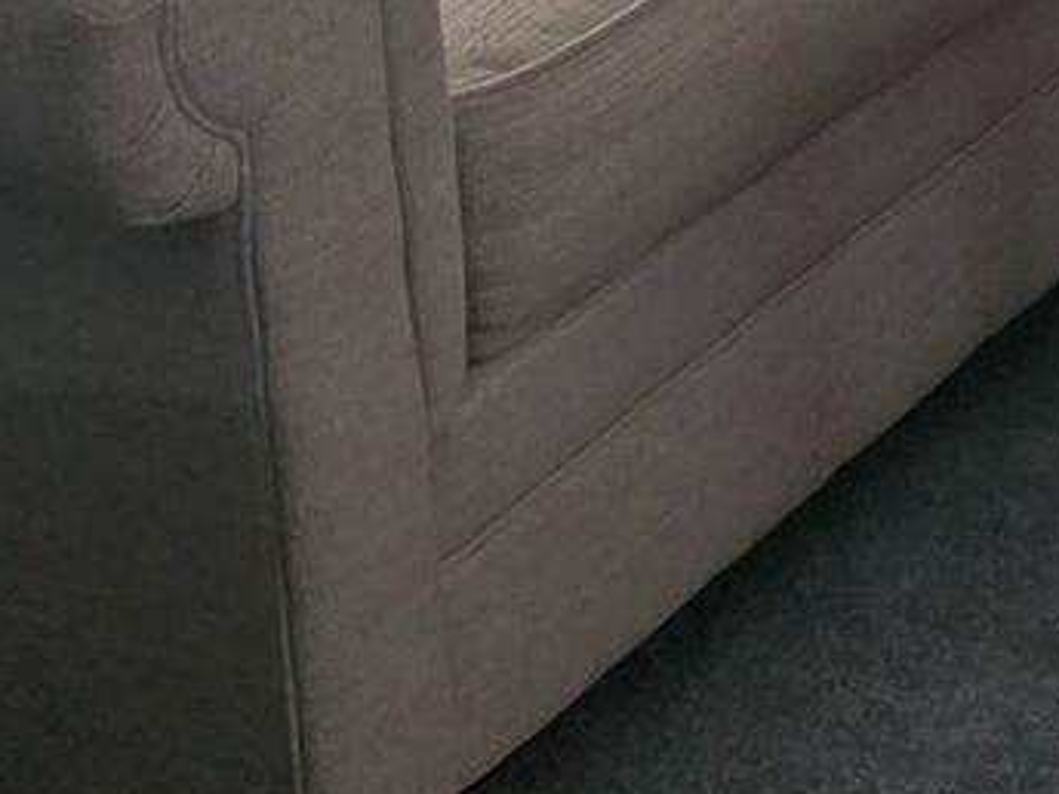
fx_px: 4191
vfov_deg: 9.5
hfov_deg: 13.8
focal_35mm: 137
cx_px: 1422
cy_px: -1188
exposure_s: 1/120
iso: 500
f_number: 1.7
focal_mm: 6.3
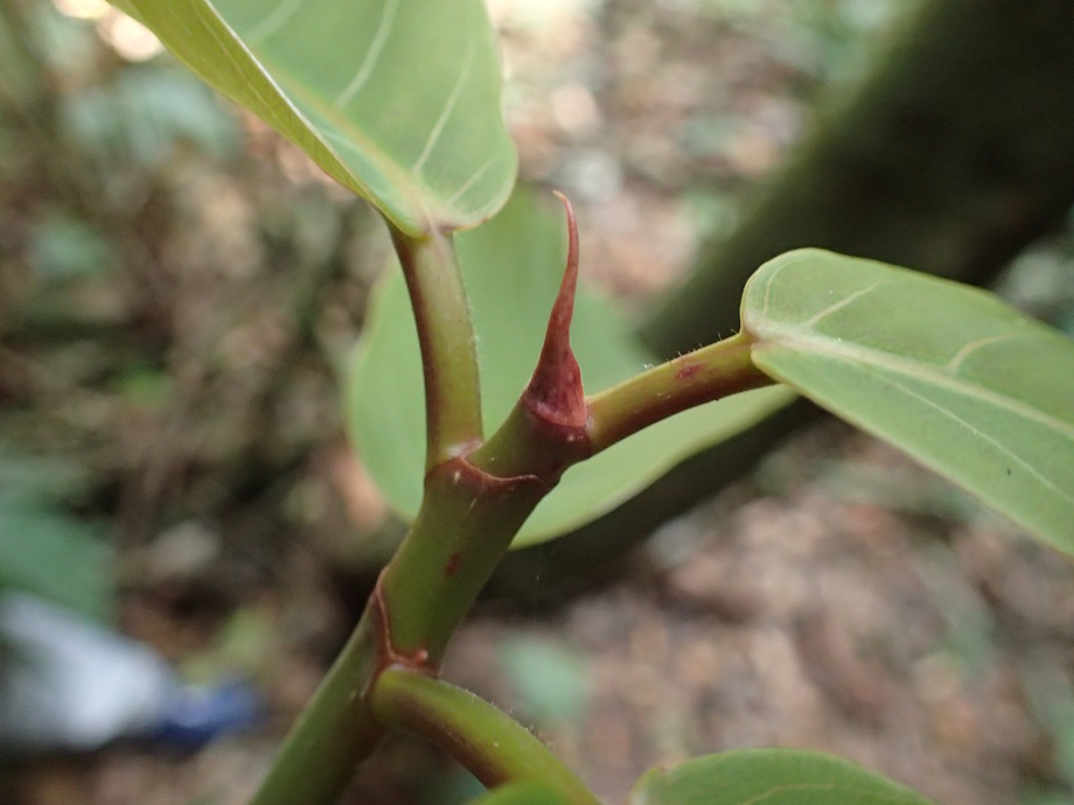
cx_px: 537
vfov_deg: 46.8
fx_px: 931
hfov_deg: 60.0
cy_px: 402
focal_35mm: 30
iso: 640
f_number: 2.3
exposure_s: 1/125
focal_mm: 5.5
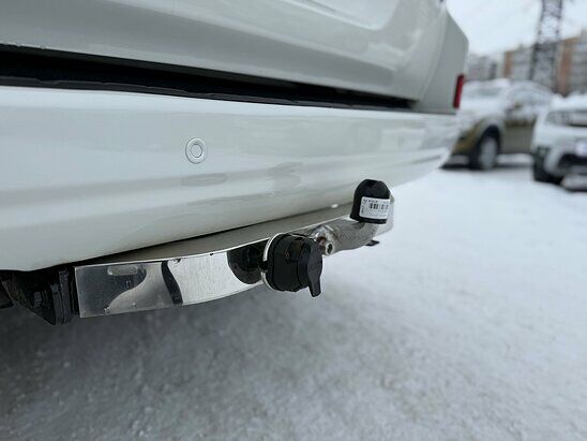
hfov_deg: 71.6
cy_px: 220
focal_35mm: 24
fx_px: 407
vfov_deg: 56.8
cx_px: 294
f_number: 1.78
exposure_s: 1/2703
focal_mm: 6.76
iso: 80
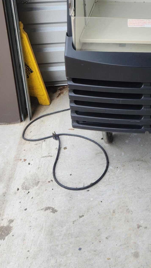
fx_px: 363
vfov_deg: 36.9
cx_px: 136
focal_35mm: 51
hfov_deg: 22.9
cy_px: 8
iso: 20
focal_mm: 5.4
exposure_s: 1/310
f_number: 1.8
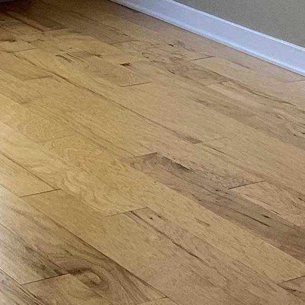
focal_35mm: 144
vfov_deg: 11.2
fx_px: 1435
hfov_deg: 12.0
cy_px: -258
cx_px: -10
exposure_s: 1/122
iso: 25
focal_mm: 3
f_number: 1.8
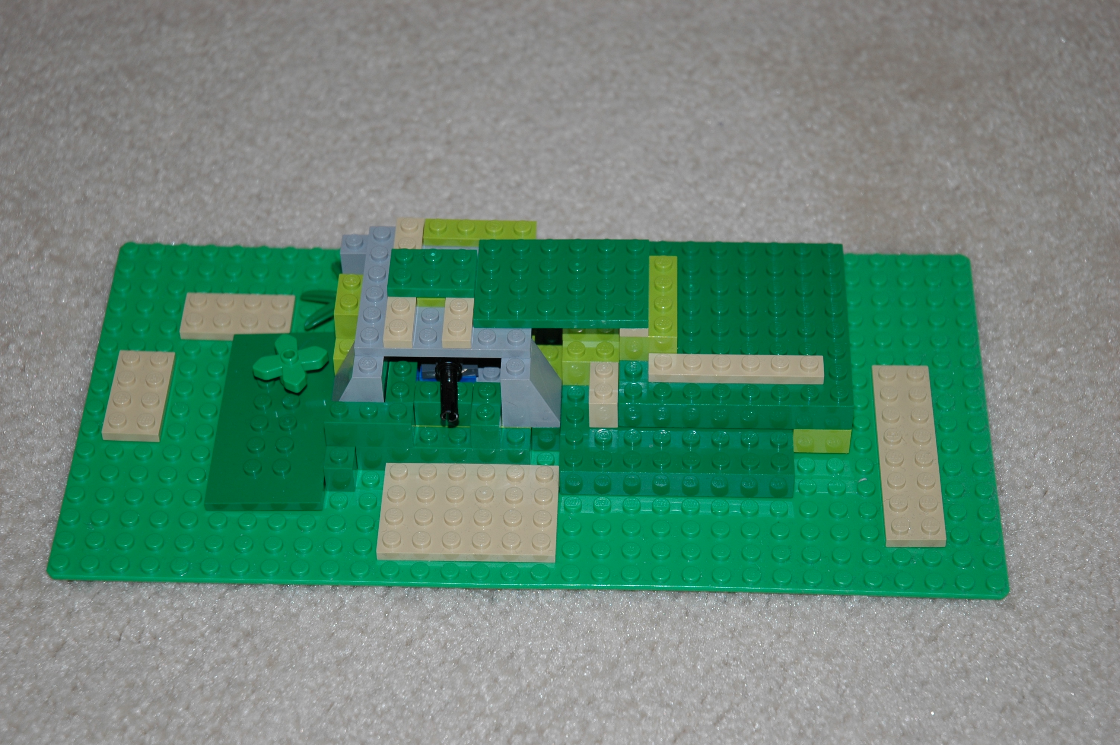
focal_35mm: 82
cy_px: 372
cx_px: 560
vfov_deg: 16.5
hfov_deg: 24.6
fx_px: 2564
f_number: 4.5
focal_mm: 55
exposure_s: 1/60
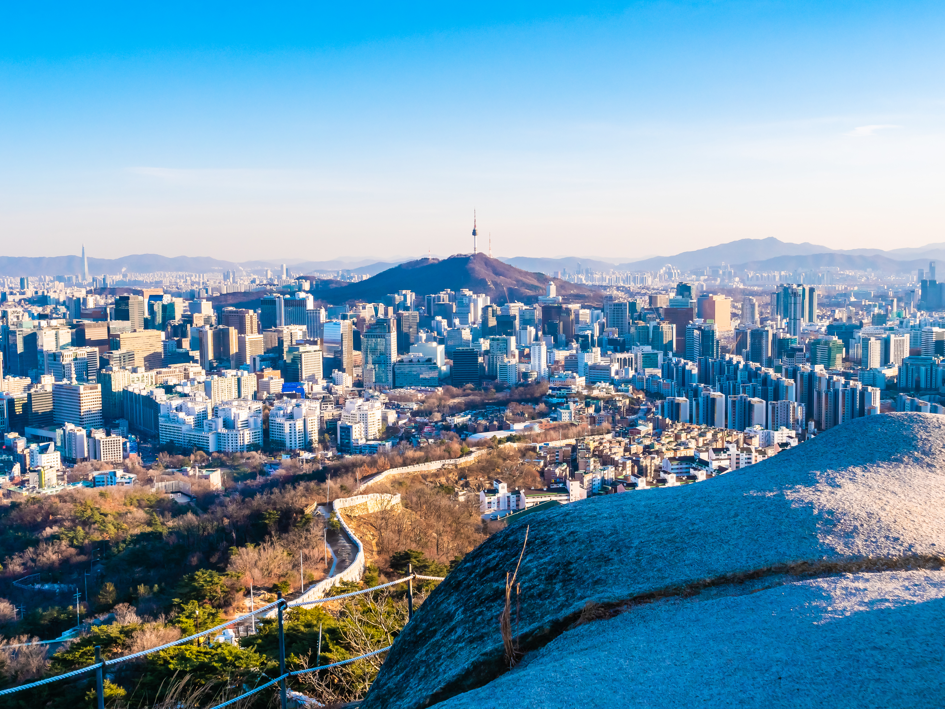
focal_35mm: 38
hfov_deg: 49.0
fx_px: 1037
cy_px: 354
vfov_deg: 37.7
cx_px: 472
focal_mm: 19
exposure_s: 1/400
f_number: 8
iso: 200
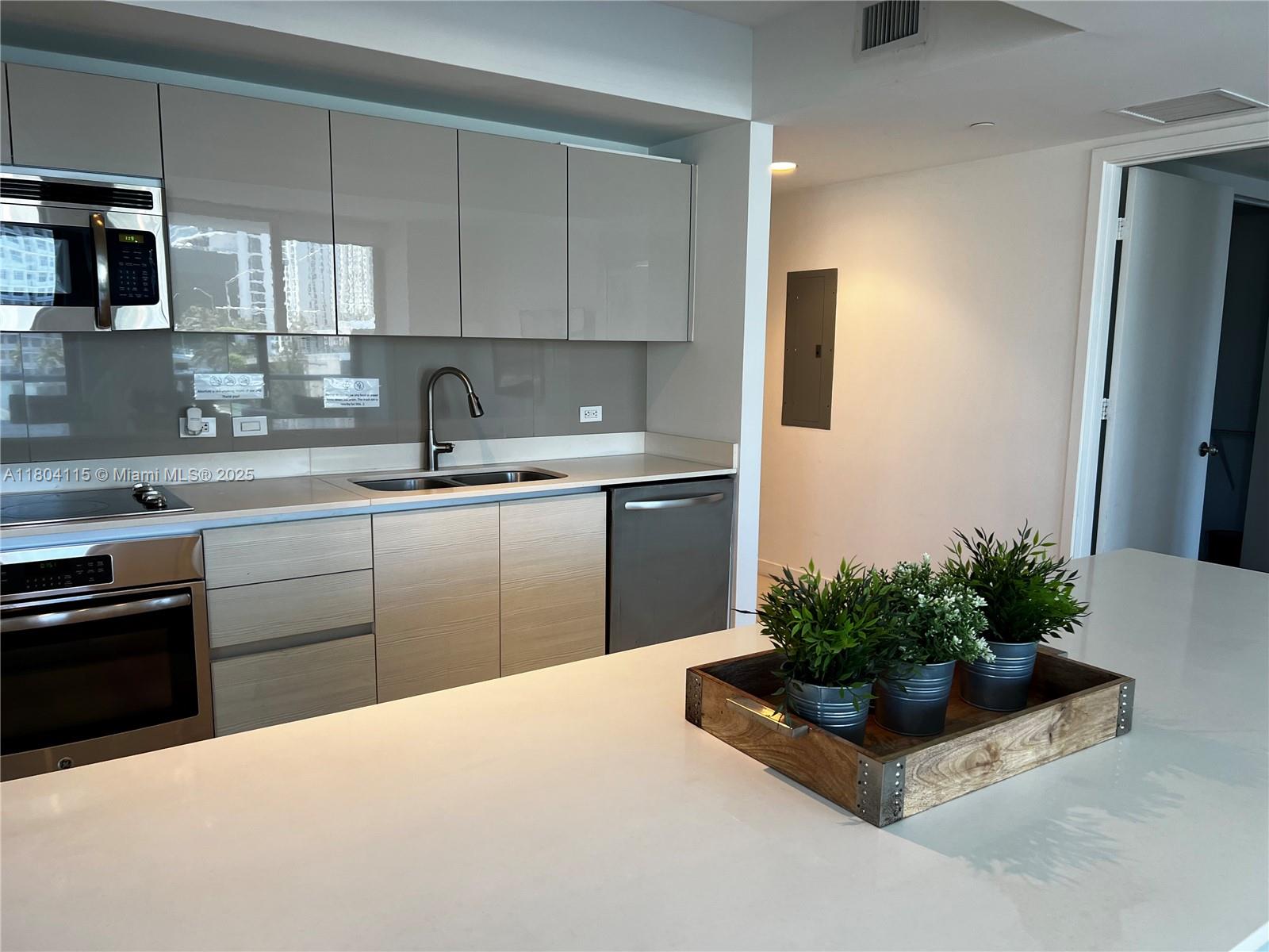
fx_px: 953
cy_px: 476
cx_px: 634
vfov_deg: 53.1
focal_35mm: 26
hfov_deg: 67.3
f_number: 1.5
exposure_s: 1/120
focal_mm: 5.7
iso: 100
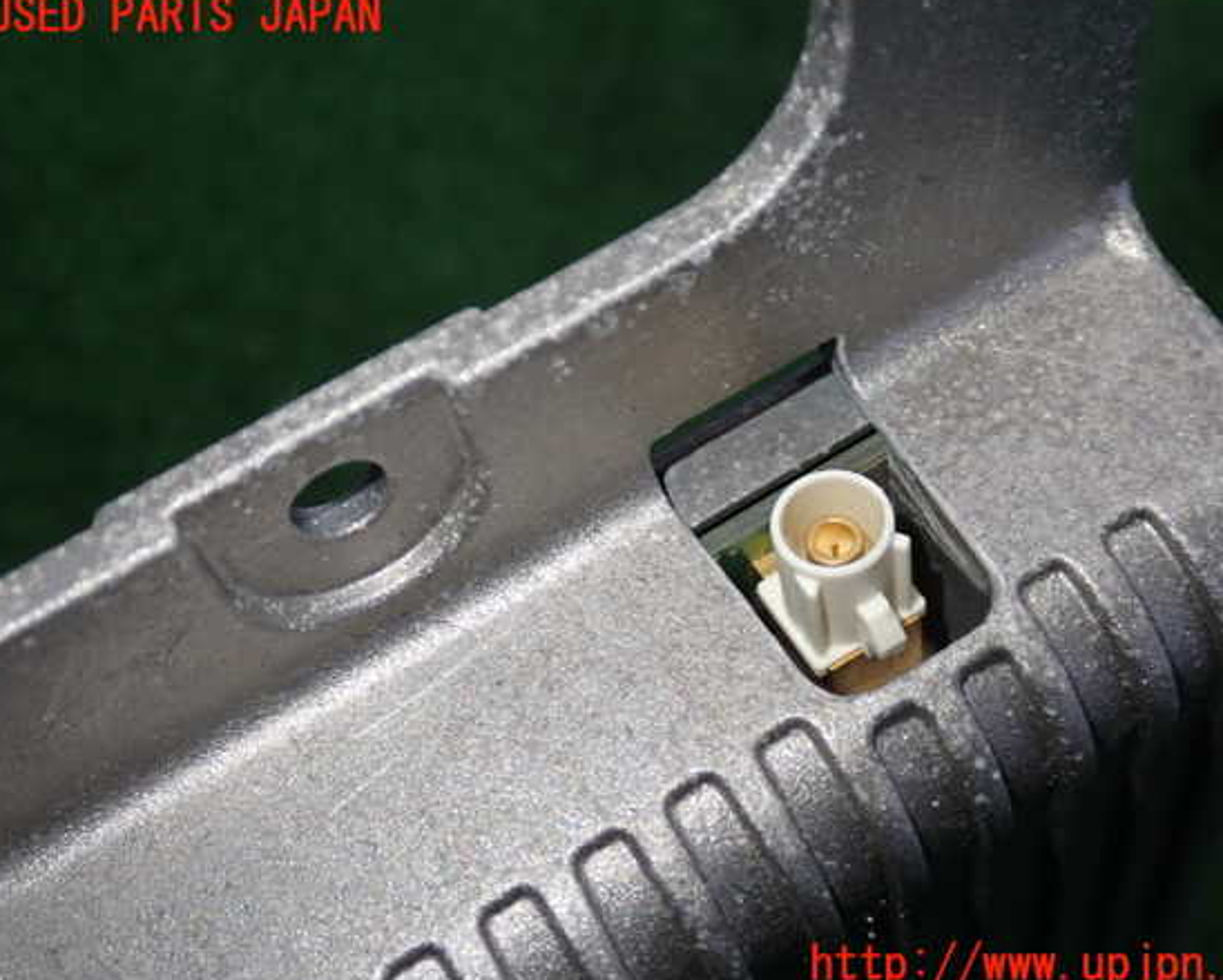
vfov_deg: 32.1
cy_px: 491
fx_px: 1702
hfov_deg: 39.5
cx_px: 645
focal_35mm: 47
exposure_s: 1/40
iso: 200
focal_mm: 7.84
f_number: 2.9
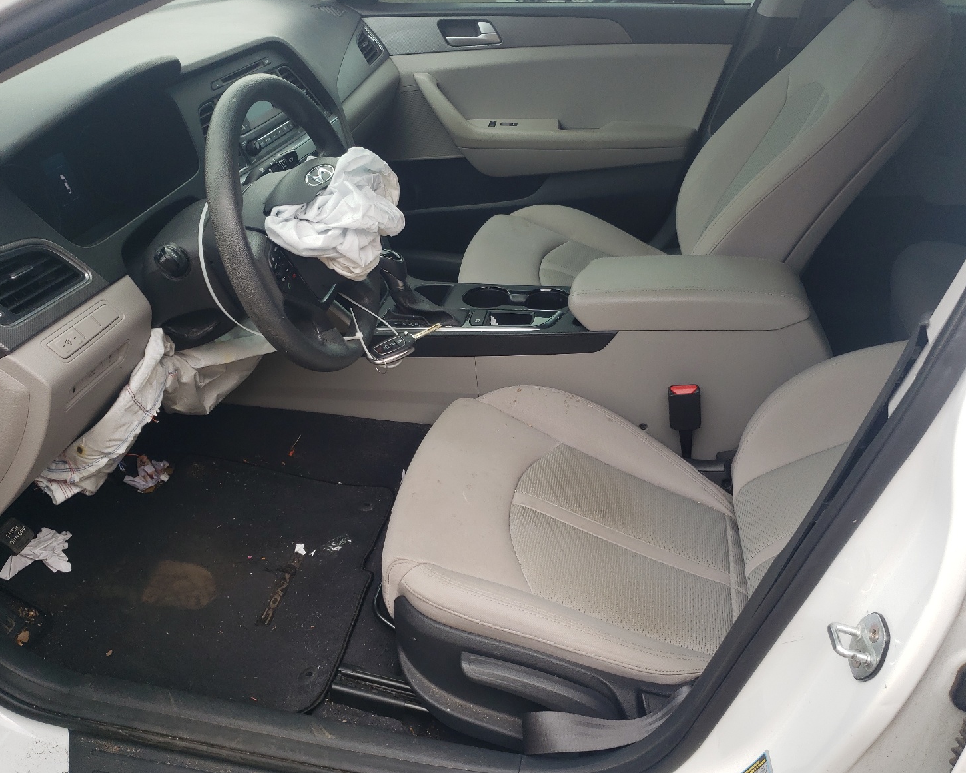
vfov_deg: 51.5
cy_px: 397
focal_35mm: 28
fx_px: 801
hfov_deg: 62.2
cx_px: 489
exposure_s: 1/270
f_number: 1.5
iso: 50
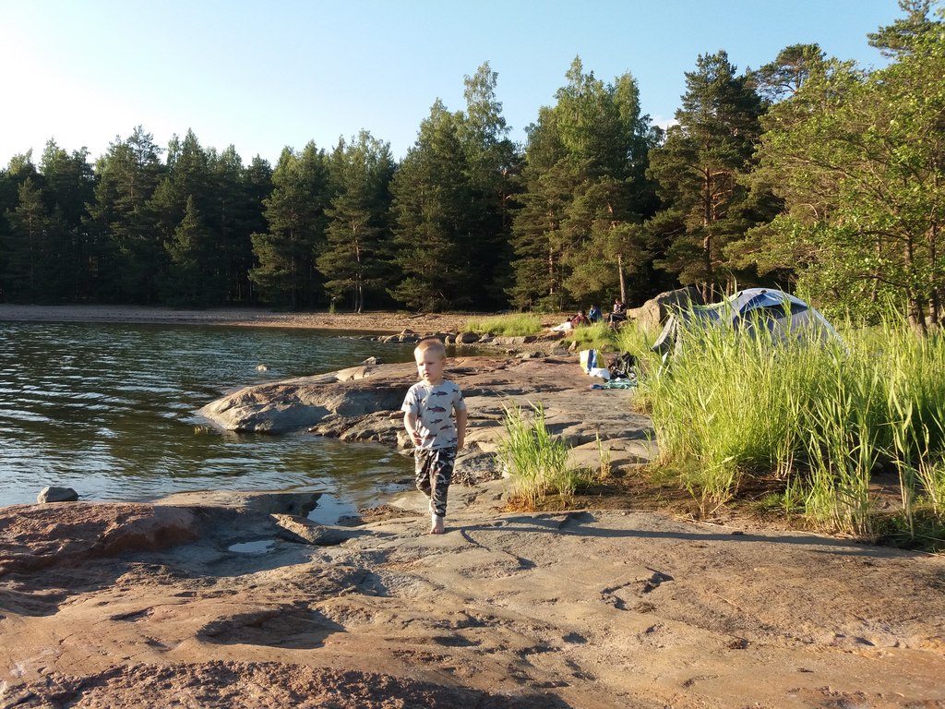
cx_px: 472
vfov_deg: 49.7
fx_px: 764
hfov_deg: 63.4
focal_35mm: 28
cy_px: 354
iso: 64
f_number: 1.9
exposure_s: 1/488
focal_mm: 3.7
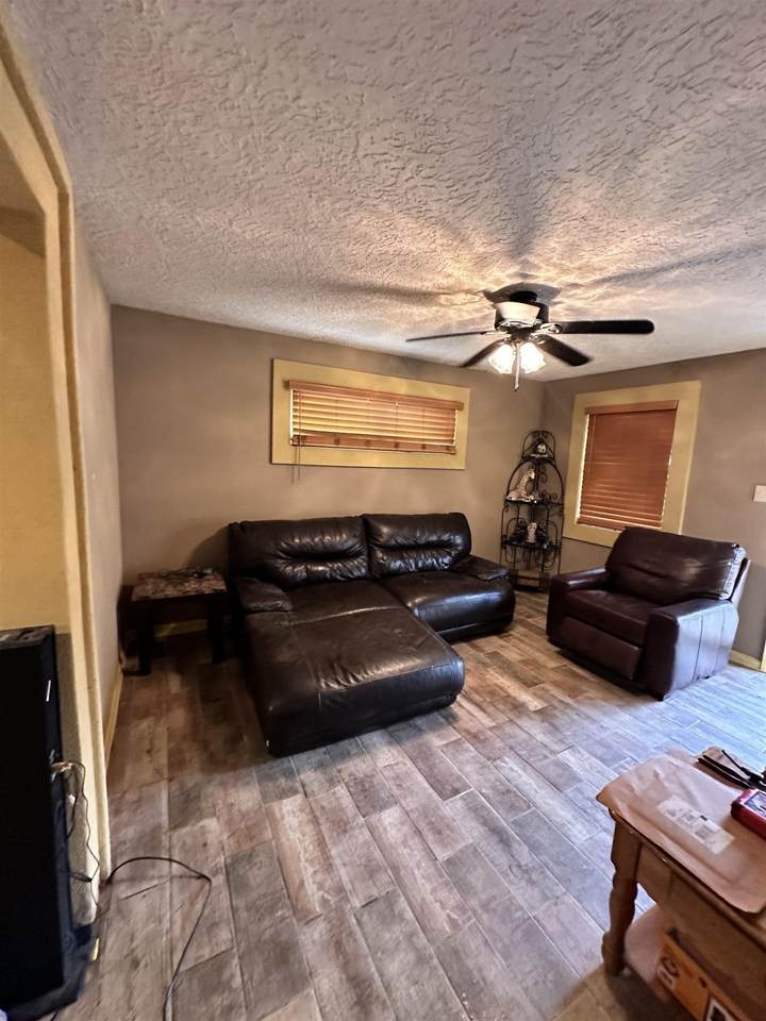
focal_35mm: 14
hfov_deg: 85.7
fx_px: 413
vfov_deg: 102.1
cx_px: 383
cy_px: 510
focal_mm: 2.22
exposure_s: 1/60
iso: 800
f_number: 2.2
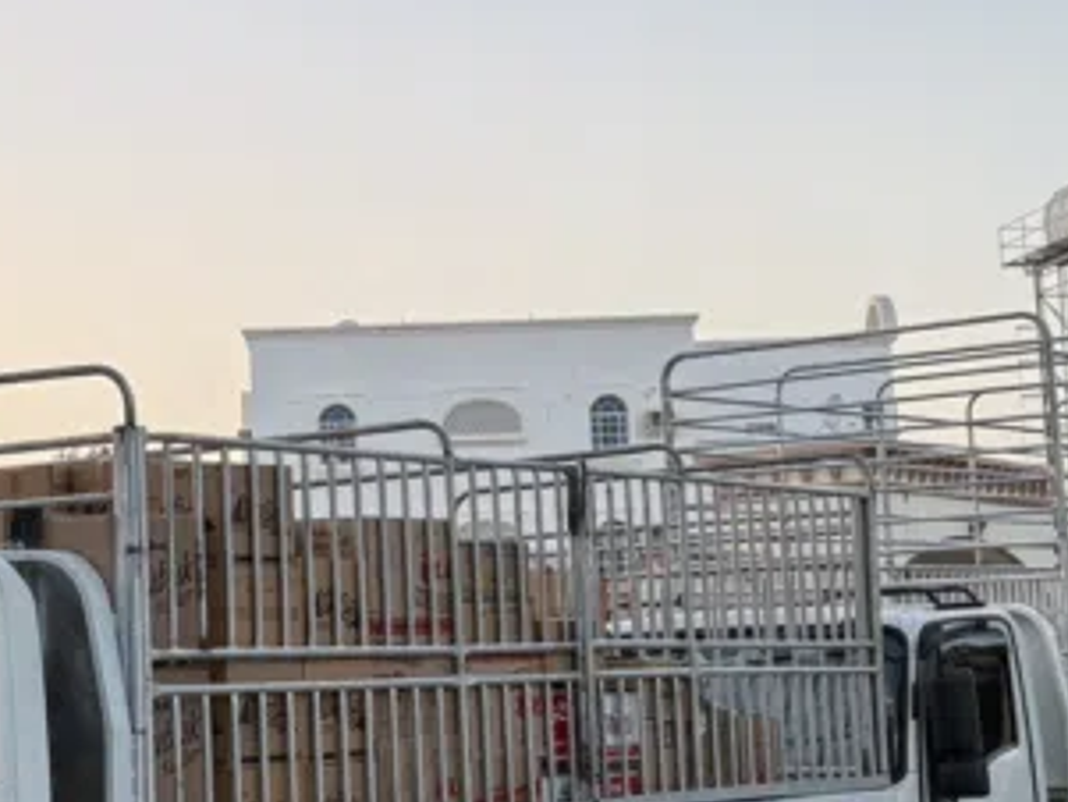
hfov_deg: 36.8
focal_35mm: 51
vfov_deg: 28.5
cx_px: 302
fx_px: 1574
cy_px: 323
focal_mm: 6.76
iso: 100
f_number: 1.78
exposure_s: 1/254
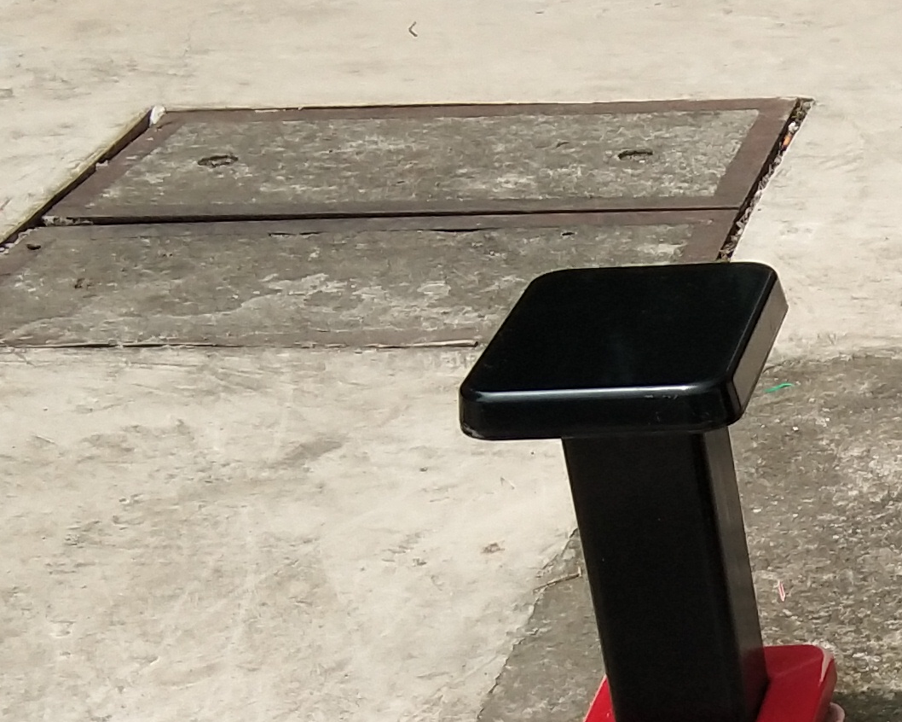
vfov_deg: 12.7
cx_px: 1303
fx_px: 3176
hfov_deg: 15.1
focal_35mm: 119
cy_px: 780
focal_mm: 3.69
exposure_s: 1/1096
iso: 50
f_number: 2.2
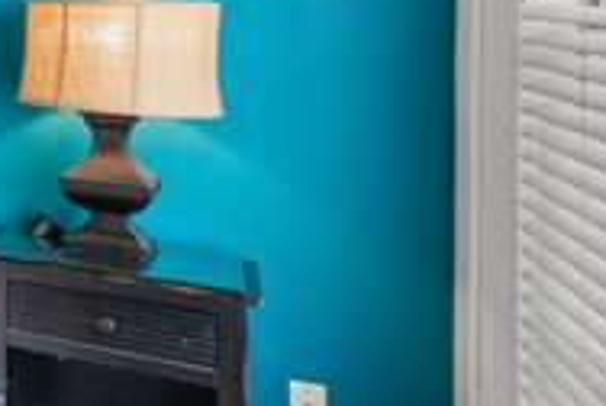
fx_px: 961
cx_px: -614
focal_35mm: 57
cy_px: 81
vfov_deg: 23.5
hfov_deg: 19.2
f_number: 9
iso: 250
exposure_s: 1/10
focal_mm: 14
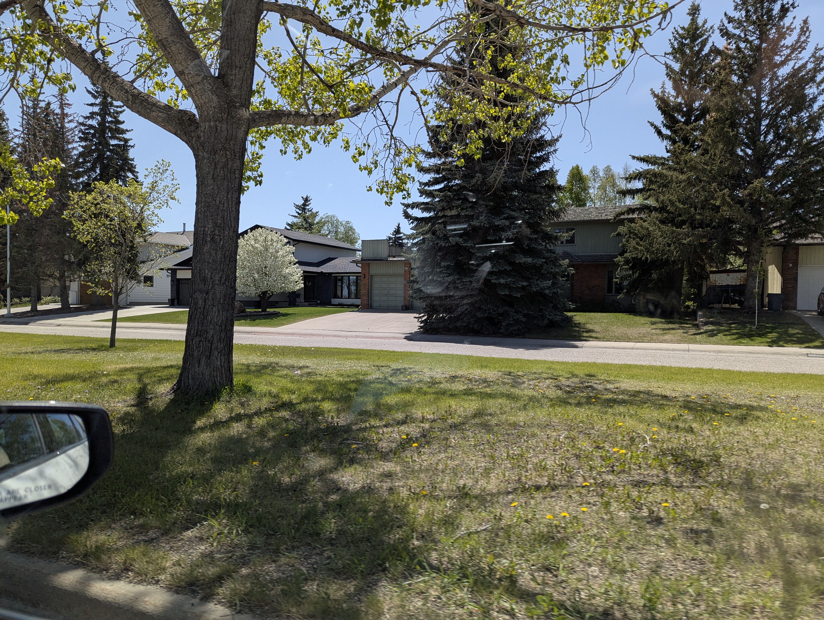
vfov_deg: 56.9
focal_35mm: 24
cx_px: 412
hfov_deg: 71.5
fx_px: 572
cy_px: 310
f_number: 1.85
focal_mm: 6.81
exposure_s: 1/1689
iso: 48
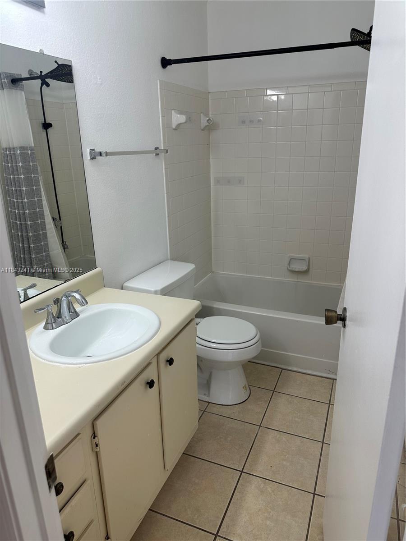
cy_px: 270
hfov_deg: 56.8
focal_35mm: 24
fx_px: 375
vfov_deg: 71.6
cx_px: 203
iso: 64
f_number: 1.78
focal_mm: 6.86
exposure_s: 1/226
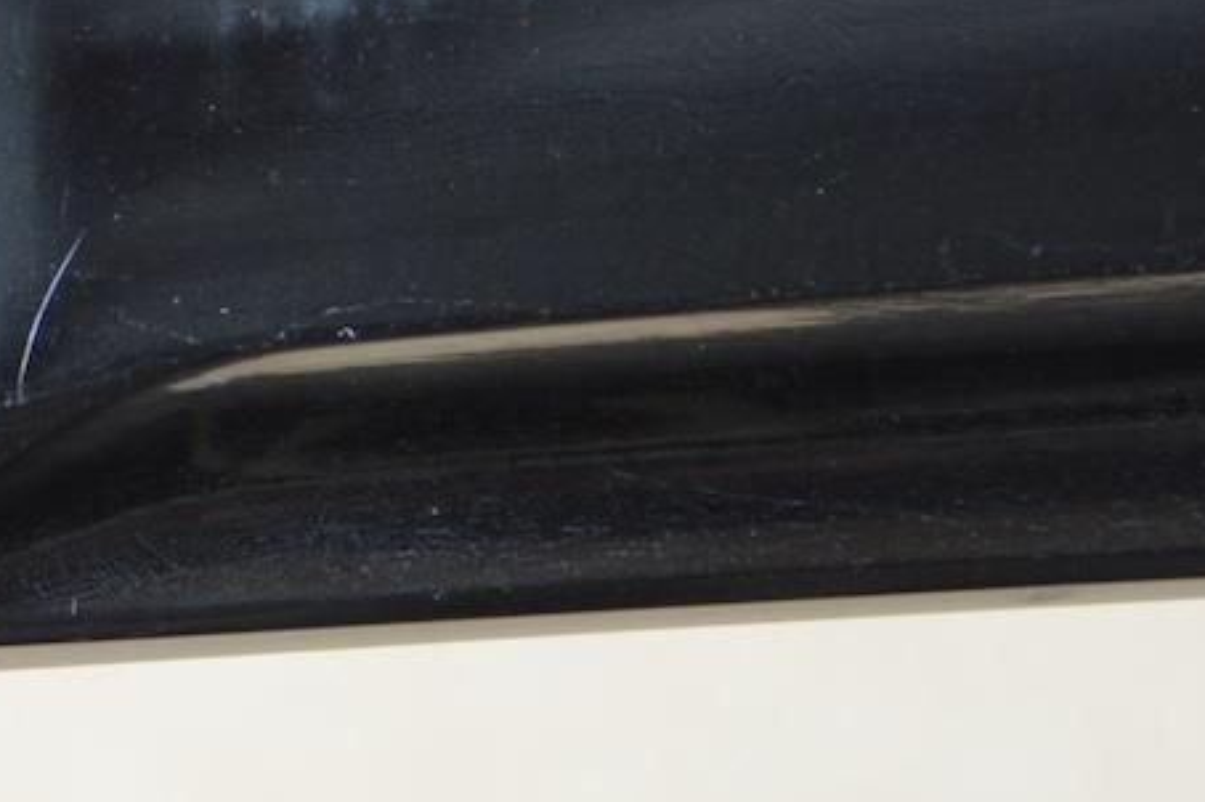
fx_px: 17326
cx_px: -45
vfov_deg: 2.6
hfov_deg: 4.0
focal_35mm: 518
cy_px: 73
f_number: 11
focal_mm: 112
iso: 400
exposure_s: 1/2
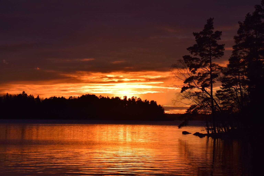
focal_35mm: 105
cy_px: 88
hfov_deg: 19.5
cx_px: 132
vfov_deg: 13.0
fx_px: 770
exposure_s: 1/640
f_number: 11
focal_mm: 70
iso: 200
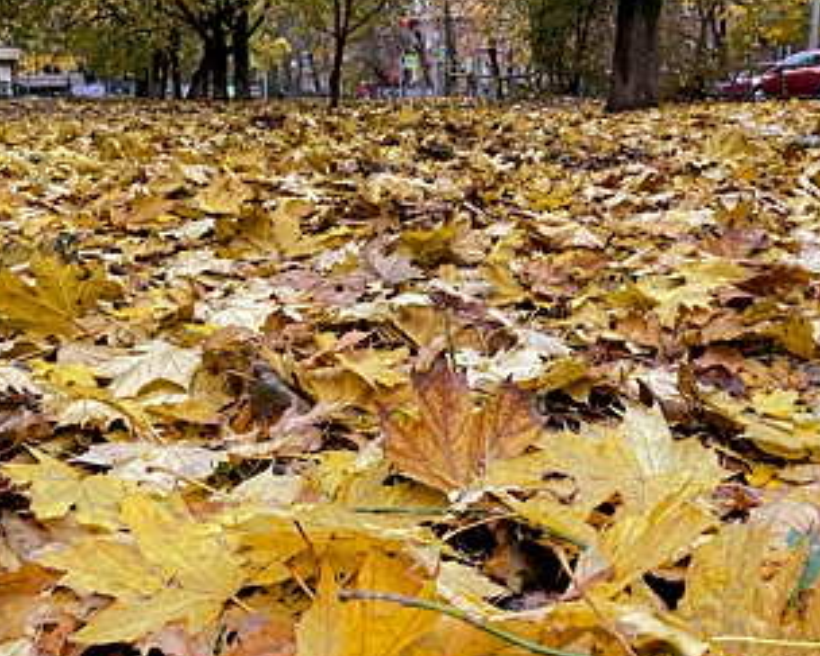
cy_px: 262
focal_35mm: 39
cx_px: 468
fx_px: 946
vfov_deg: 38.1
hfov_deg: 46.7
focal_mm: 4.2
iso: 50
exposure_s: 1/121
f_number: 1.6
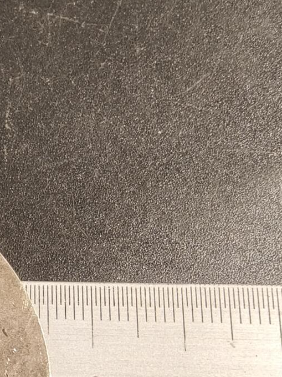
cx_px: -73
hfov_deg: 21.9
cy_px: 496
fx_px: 663
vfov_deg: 26.6
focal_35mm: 61
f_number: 2
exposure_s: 1/100
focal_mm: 2.32
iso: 160
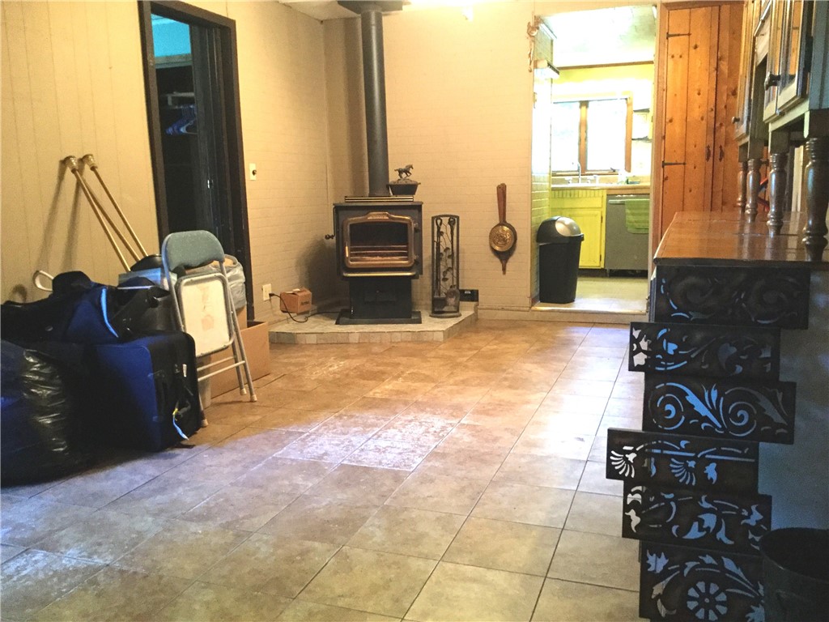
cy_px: 311
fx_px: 742
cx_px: 414
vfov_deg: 45.4
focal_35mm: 31
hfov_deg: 58.4
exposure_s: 1/15
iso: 320
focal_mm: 3.3
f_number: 2.4
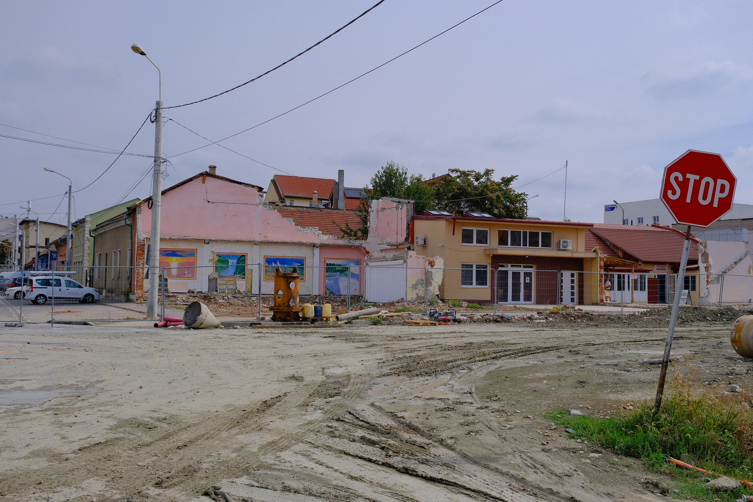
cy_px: 251
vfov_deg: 40.0
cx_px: 376
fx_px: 690
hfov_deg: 57.2
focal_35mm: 33
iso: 640
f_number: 6.4
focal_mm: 22.3
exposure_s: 1/2200
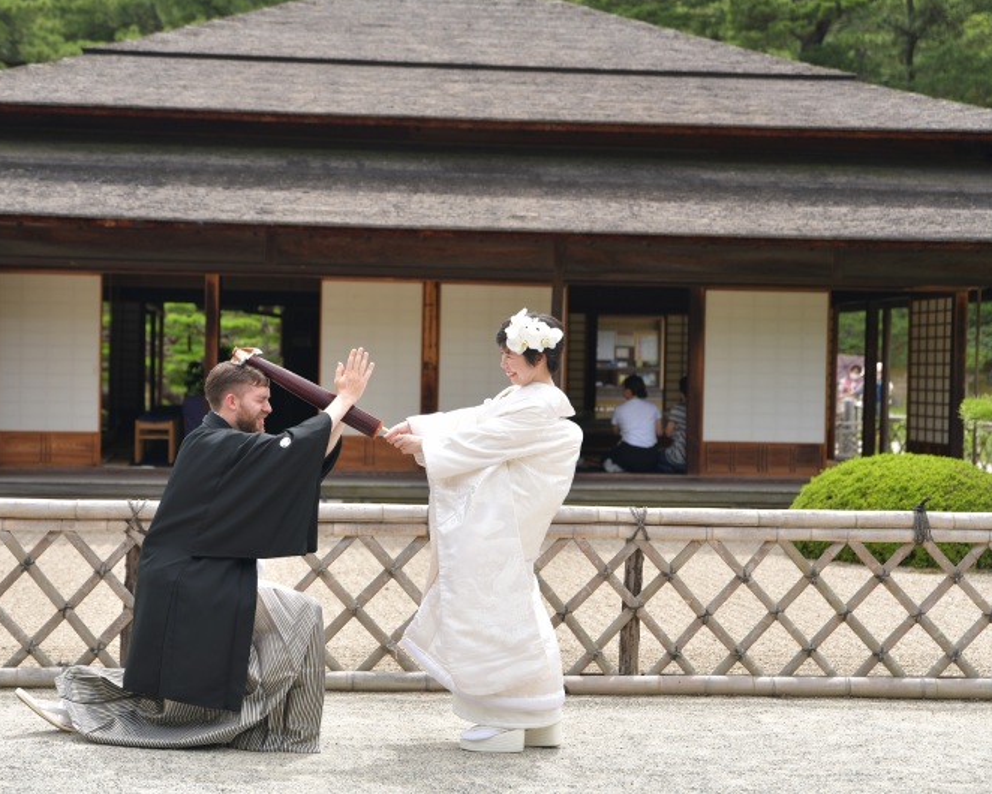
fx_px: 1997
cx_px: 427
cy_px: 396
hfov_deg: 27.9
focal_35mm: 68
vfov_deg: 22.5
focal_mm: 60
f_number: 2.8
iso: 80
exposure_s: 1/640
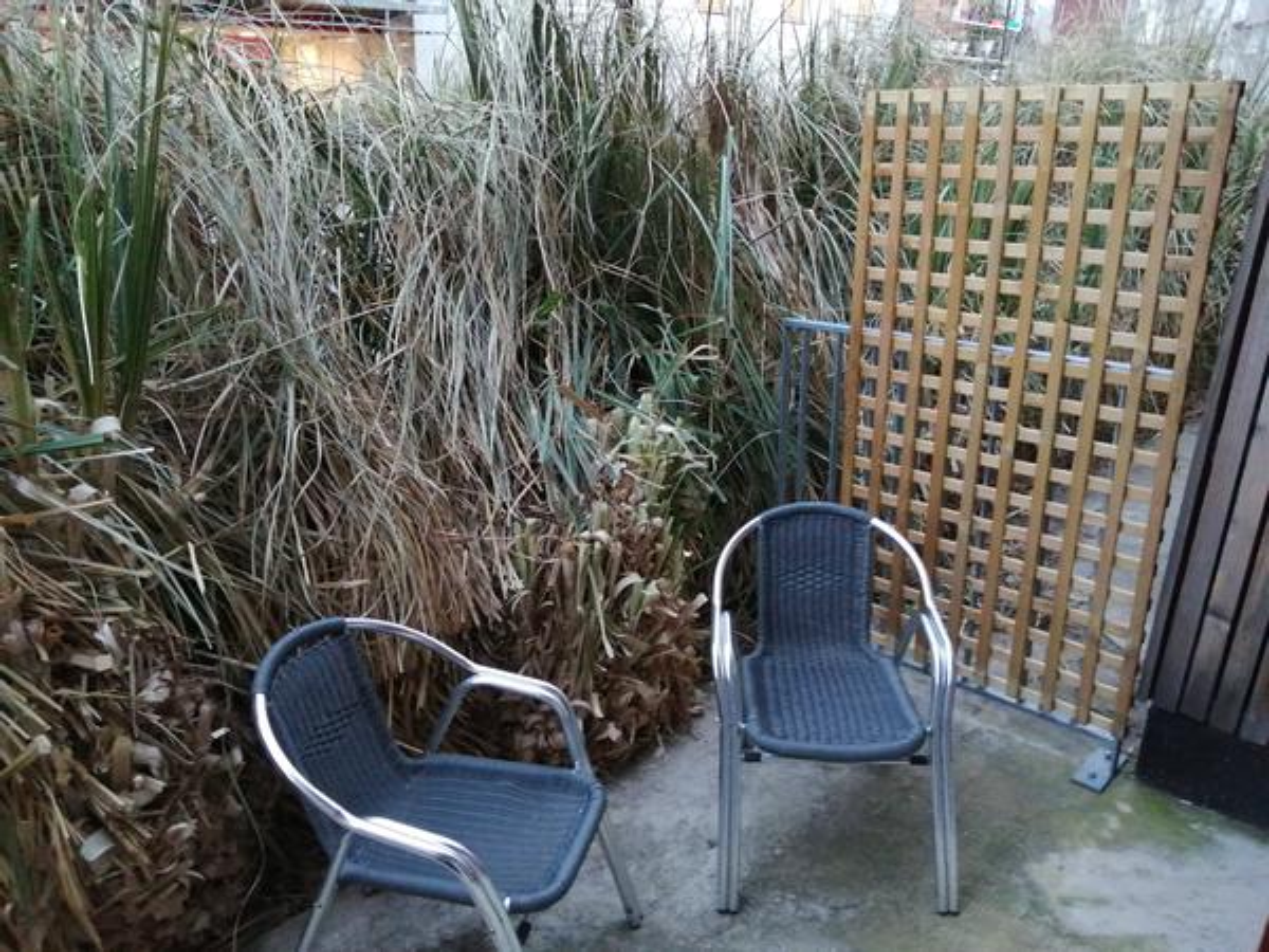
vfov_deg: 53.1
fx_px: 953
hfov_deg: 67.3
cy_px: 476
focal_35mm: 26
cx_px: 634
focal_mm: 3.46
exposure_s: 1/24
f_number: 1.8
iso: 320
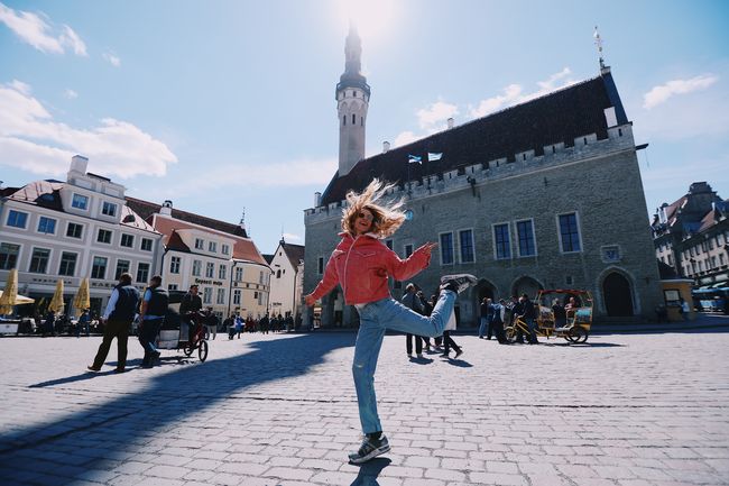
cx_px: 364
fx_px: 324
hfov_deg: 96.8
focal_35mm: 16
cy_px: 243
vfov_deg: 73.7
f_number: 4
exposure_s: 1/1600
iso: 100
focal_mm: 16
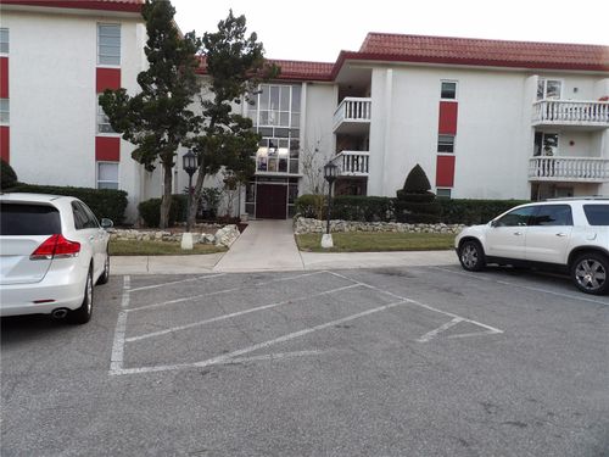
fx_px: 422
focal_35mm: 24
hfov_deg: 71.6
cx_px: 304
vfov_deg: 56.8
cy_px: 228
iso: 100
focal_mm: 4.3
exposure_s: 1/107
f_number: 3.2
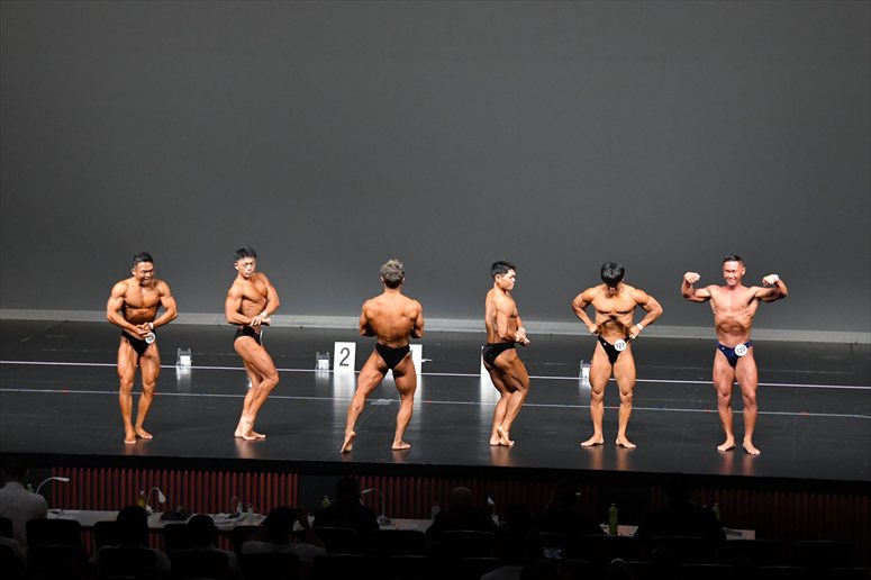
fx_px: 2975
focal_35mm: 123
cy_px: 290
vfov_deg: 11.1
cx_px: 436
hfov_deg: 16.7
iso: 5000
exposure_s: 1/400
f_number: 5.6
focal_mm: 82
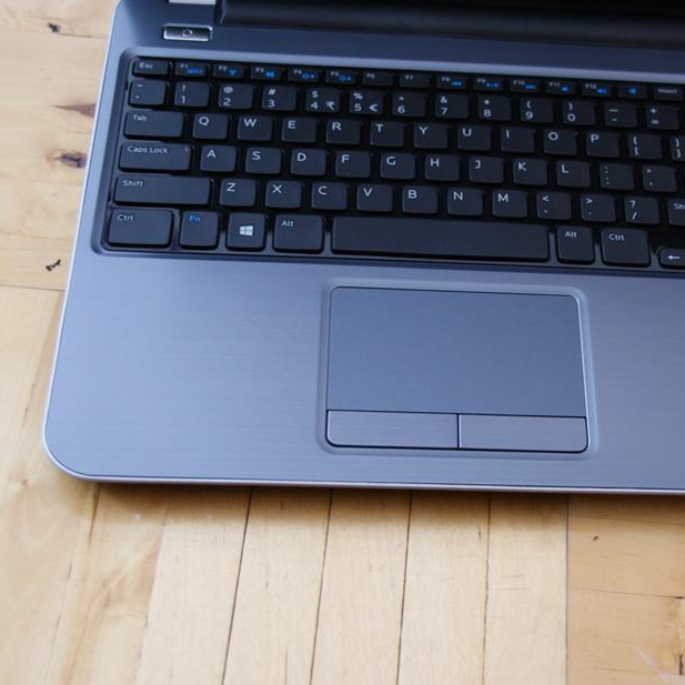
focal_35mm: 55
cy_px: 331
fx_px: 1231
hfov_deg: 30.8
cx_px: 466
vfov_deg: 31.1
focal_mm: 26
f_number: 4
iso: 400
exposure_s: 1/8
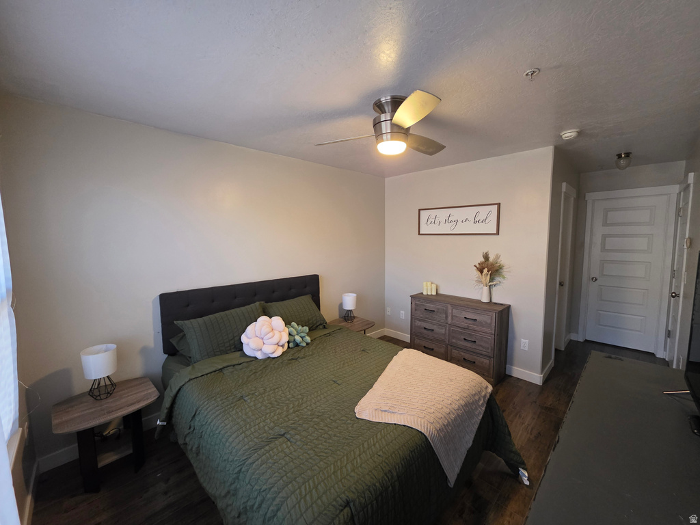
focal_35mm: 13
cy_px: 262
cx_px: 350
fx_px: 263
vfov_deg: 89.9
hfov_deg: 106.2
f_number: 1.9
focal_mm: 2.2
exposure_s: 1/60
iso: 640
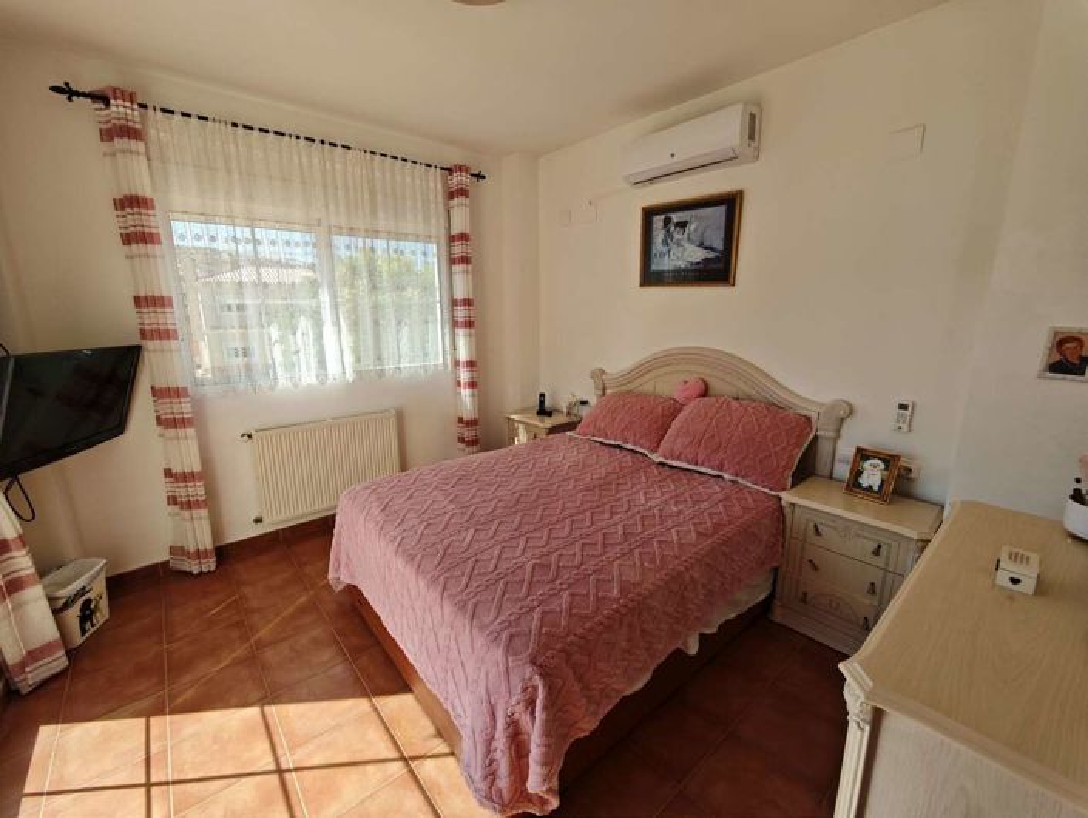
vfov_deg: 85.8
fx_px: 440
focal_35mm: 14
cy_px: 409
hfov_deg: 102.0
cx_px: 544
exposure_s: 1/134
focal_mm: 2.16
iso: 50
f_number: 2.2
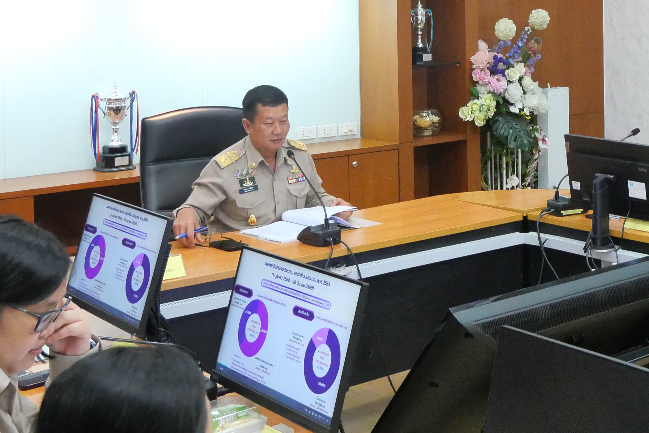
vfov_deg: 22.1
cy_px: -6
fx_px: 1064
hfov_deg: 32.3
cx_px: 582
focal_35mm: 59
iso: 3200
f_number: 7.1
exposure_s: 1/25
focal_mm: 14
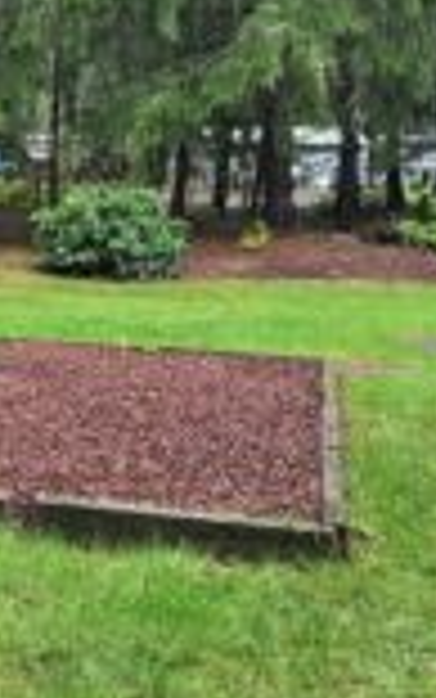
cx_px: -117
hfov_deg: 19.2
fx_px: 1197
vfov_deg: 32.0
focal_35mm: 63
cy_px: 198
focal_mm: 5.4
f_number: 1.8
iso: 320
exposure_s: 1/120
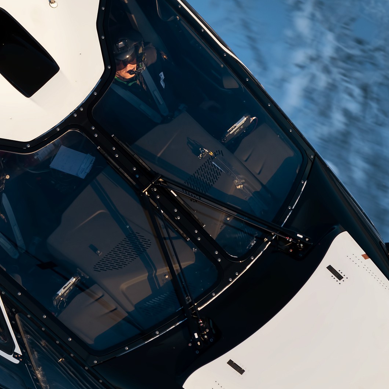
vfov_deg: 4.5
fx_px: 4997
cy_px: 102
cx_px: -25
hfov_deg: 4.4
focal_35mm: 393
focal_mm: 140
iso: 200
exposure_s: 1/160
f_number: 9
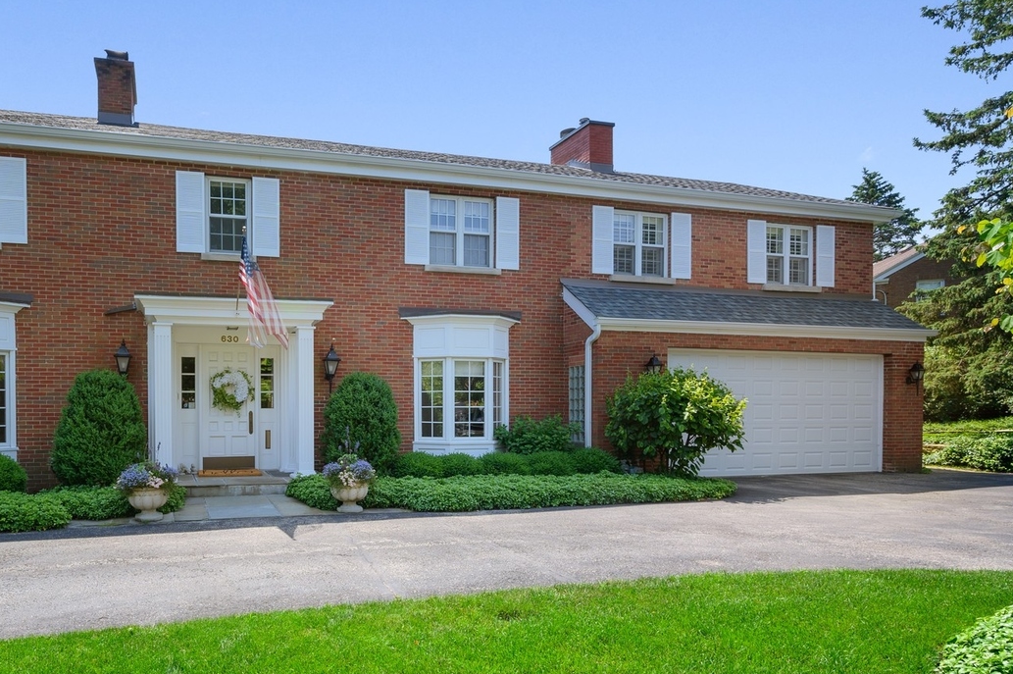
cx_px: 318
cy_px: 426
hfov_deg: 73.7
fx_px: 641
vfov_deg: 54.8
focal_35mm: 23
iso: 100
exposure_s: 1/180
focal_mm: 14.5
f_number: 8
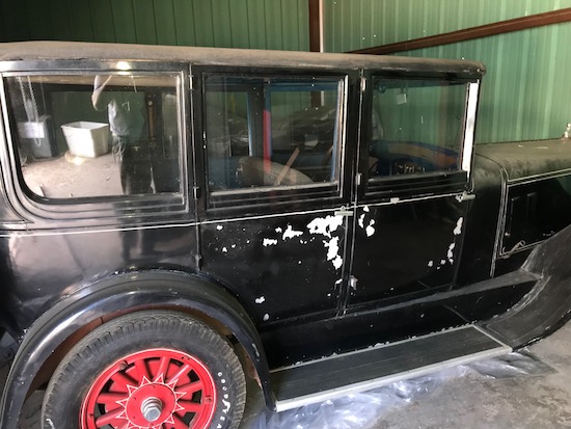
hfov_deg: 63.4
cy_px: 214
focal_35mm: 28
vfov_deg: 49.8
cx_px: 286
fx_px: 462
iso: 100
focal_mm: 3.99
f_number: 1.8
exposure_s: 1/20
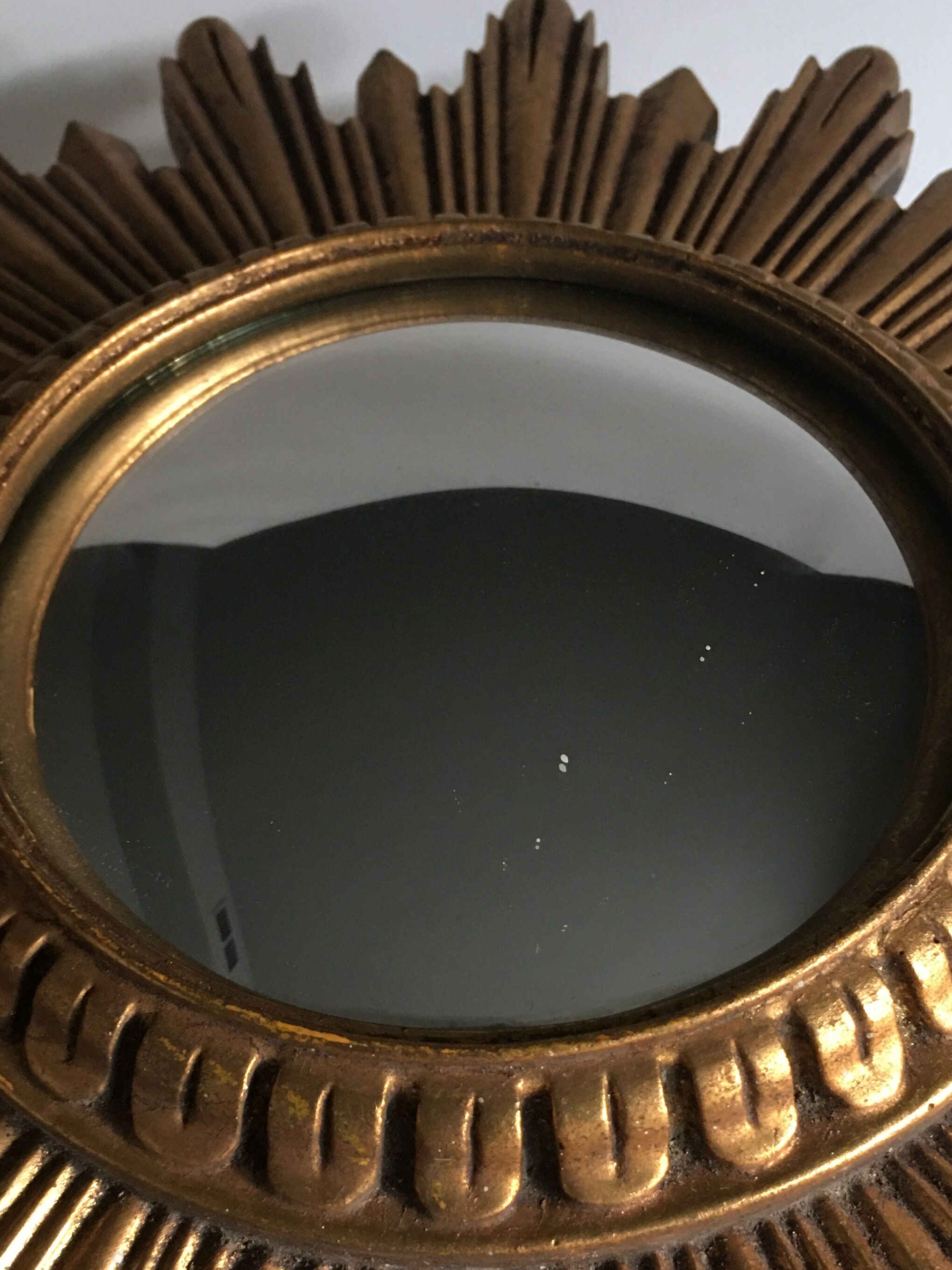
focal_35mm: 43
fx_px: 1577
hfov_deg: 33.6
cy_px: 865
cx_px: 508
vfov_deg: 43.1
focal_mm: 4.15
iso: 125
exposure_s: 1/17
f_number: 2.2
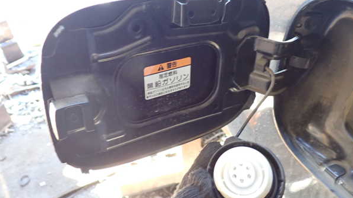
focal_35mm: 33
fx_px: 309
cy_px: 87
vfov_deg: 35.6
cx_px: 178
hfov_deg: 59.5
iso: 500
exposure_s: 1/30
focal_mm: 5.4
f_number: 2.3
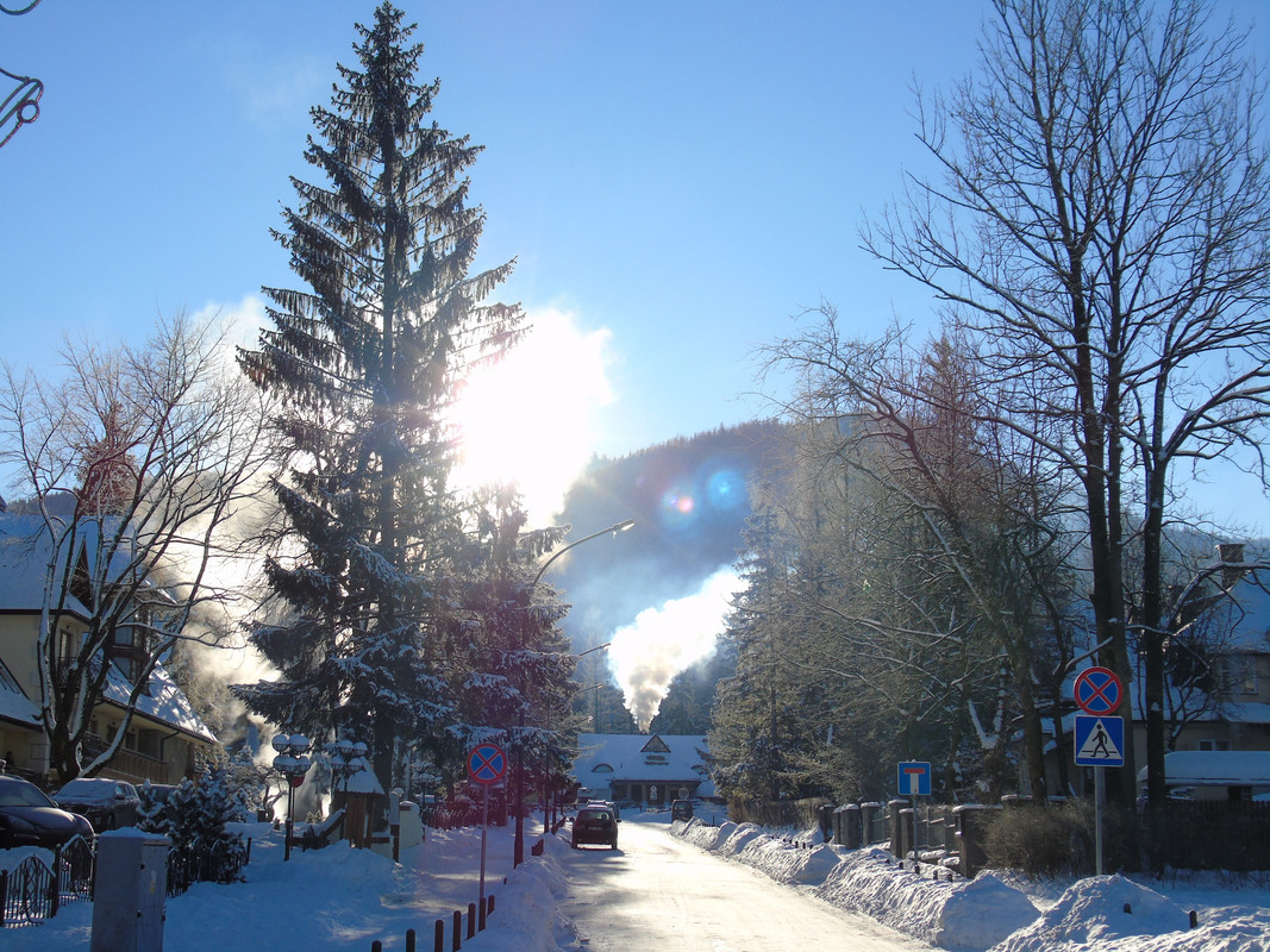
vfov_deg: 27.0
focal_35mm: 54
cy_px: 476
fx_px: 1981
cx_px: 635
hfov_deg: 35.5
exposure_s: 1/640
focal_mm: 9.6
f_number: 4.3
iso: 80
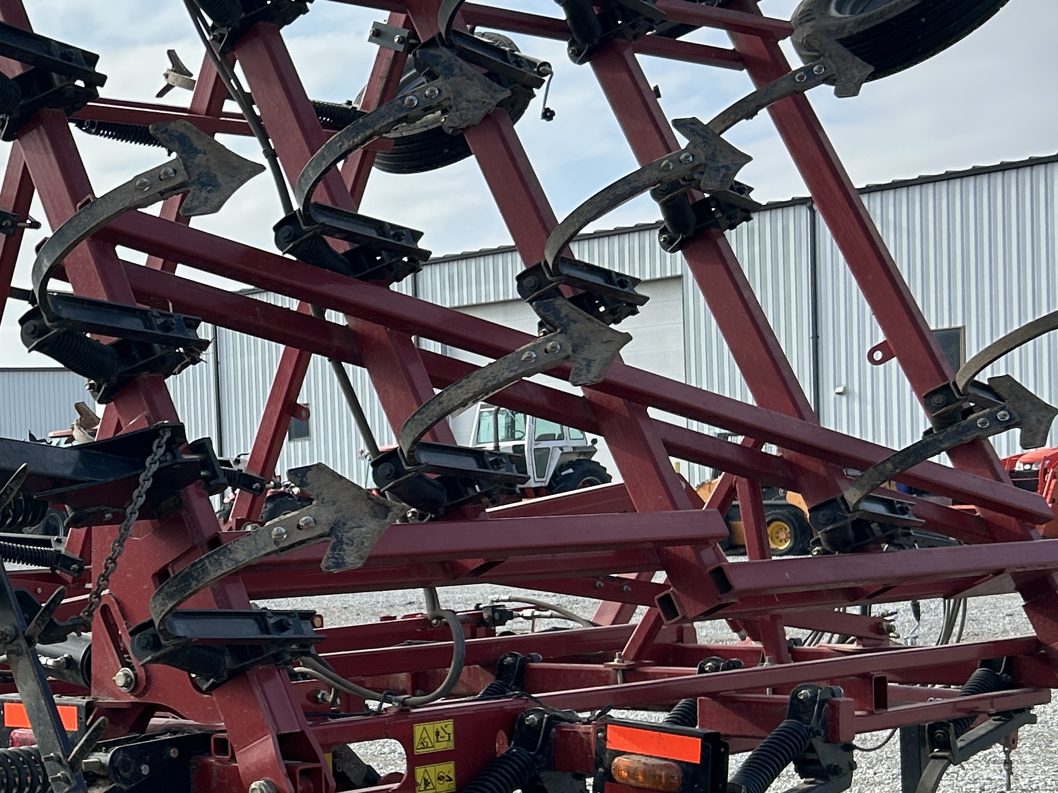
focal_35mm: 67
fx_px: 2047
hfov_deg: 26.2
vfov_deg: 21.7
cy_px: 592
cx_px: -169
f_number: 1.5
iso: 50
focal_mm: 5.7
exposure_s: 1/2208
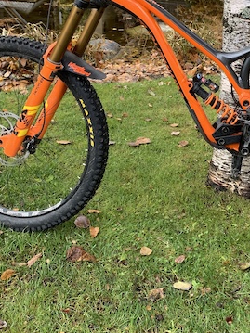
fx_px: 559
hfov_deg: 24.7
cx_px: 205
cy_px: 70
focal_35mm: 58
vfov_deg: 32.4
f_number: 1.8
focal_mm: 4.25
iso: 40
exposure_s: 1/122
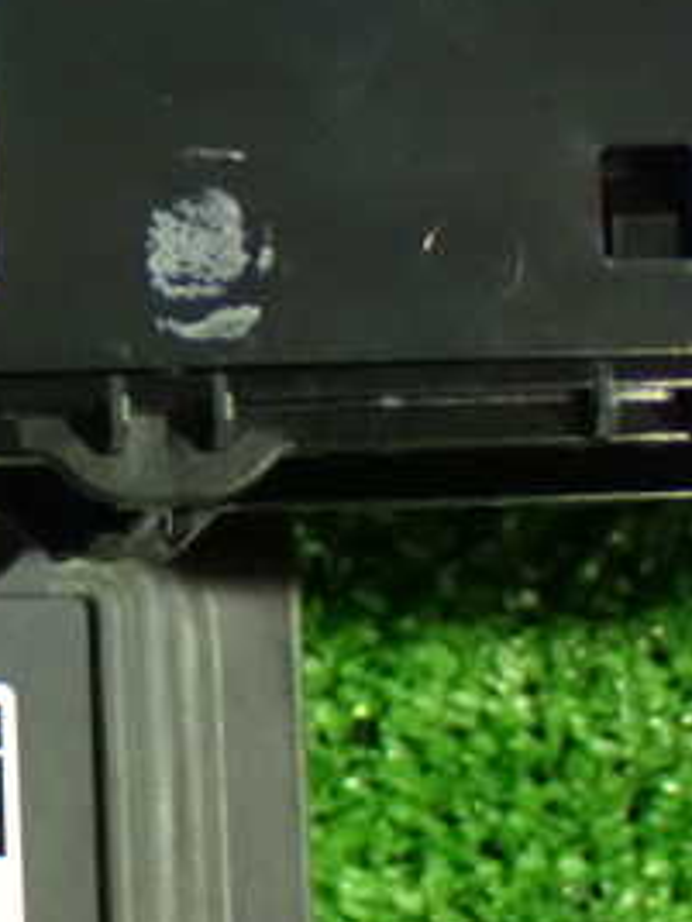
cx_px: -337
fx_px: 3225
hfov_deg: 11.7
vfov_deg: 16.3
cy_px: 533
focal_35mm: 121
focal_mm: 9.65
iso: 1600
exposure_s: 1/25
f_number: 3.3
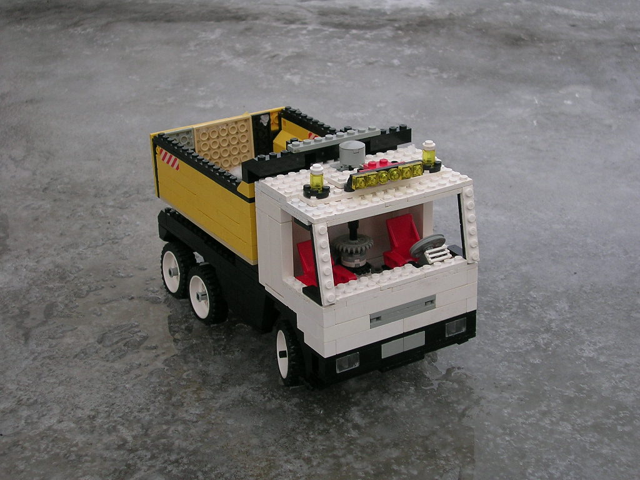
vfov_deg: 22.6
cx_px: 320
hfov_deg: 29.8
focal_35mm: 65
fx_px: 1202
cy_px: 240
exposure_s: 1/122
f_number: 3.5
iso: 50
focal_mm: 9.9
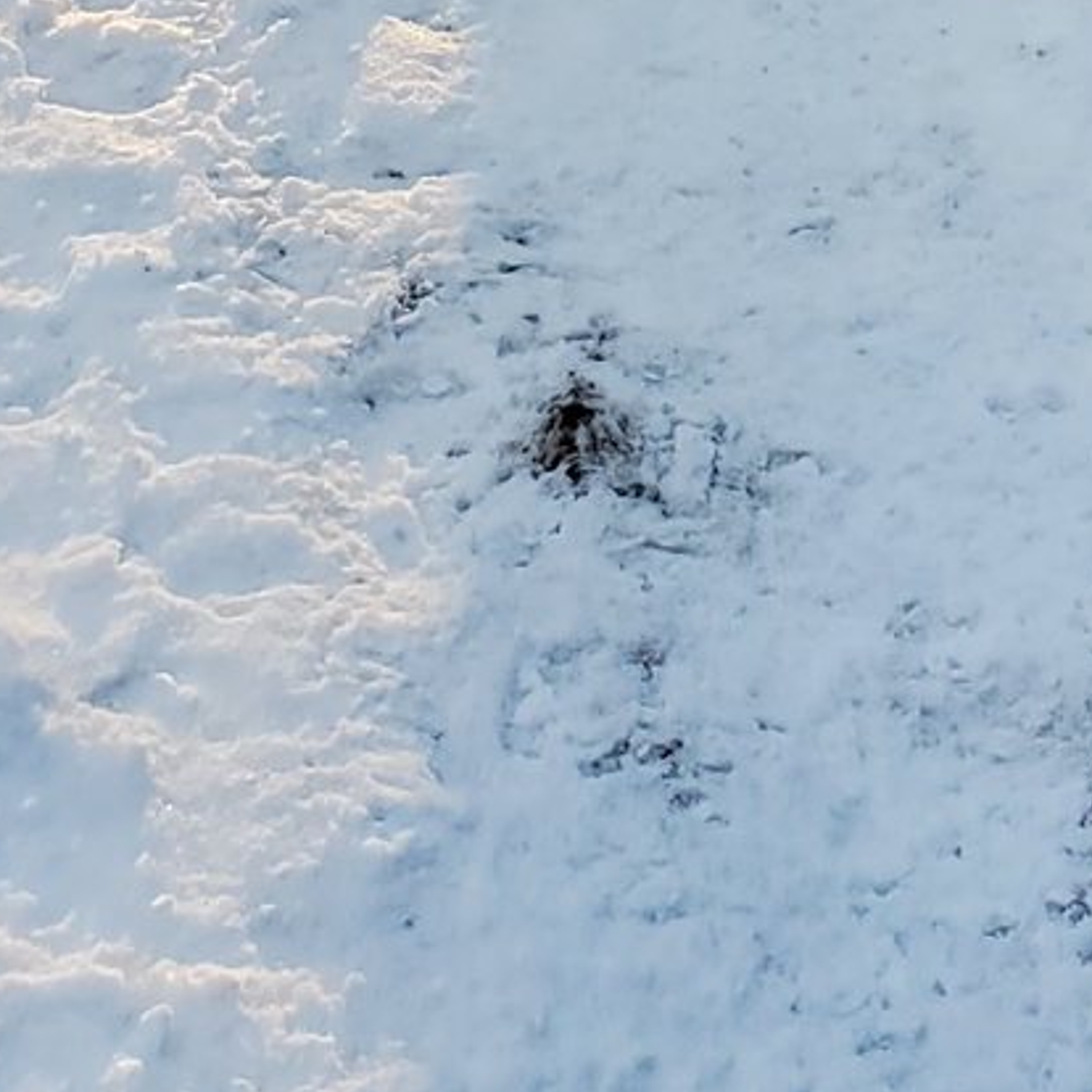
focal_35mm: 111
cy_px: -1058
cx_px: 868
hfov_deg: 15.6
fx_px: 3962
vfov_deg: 13.5
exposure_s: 1/120
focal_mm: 4.3
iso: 64
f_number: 2.4
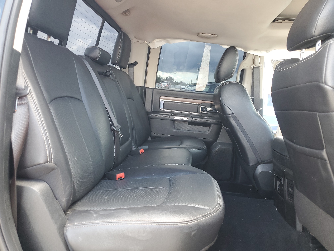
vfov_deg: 53.1
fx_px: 251
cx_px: 167
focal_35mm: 26
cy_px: 126
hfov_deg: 67.3
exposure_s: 1/60.2
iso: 73
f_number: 1.5
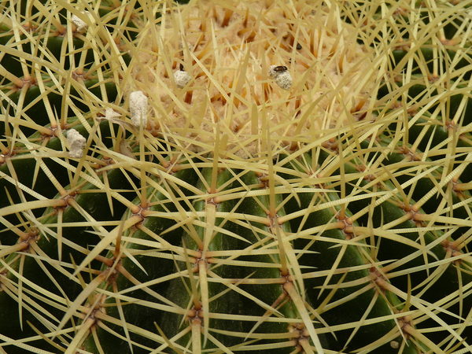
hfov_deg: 25.0
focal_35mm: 78
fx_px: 1064
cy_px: 177
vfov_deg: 18.9
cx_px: 236
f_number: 3.4
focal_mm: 13.8
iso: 100
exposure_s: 1/40
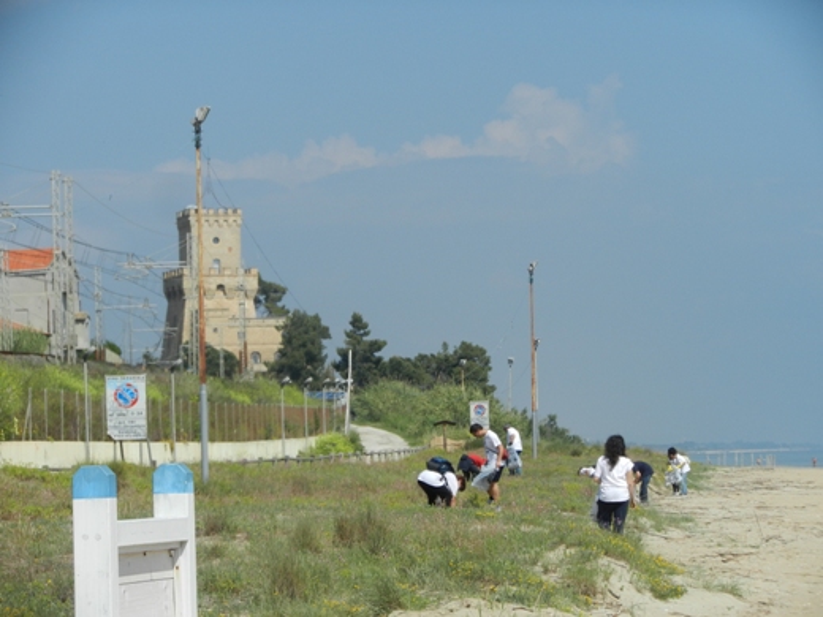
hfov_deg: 13.7
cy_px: 308
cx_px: 412
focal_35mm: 144
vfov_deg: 10.3
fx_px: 3424
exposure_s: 1/1250
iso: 160
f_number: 5.2
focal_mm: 25.9
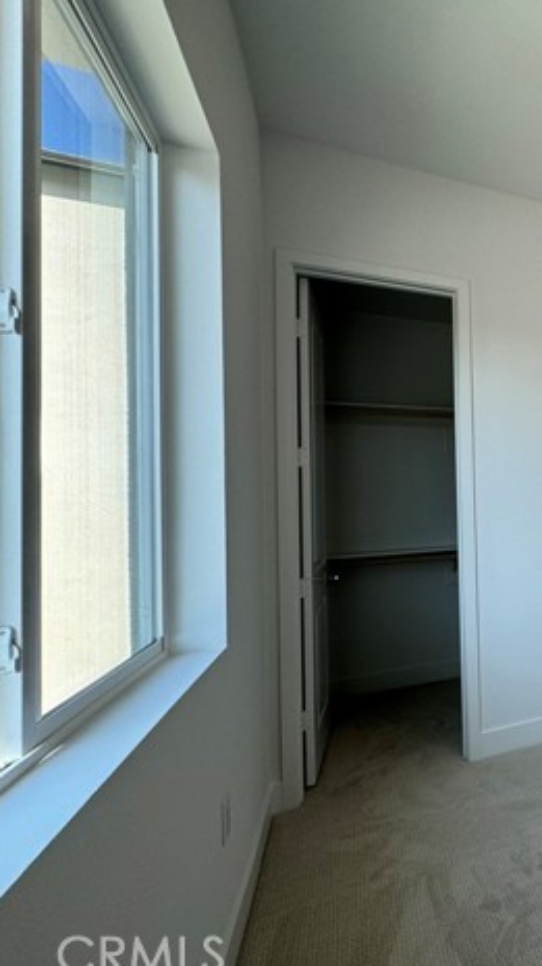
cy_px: 486
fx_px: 537
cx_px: 658
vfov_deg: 83.9
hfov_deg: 38.6
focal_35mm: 21
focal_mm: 2.22
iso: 64
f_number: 2.2
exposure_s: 1/120
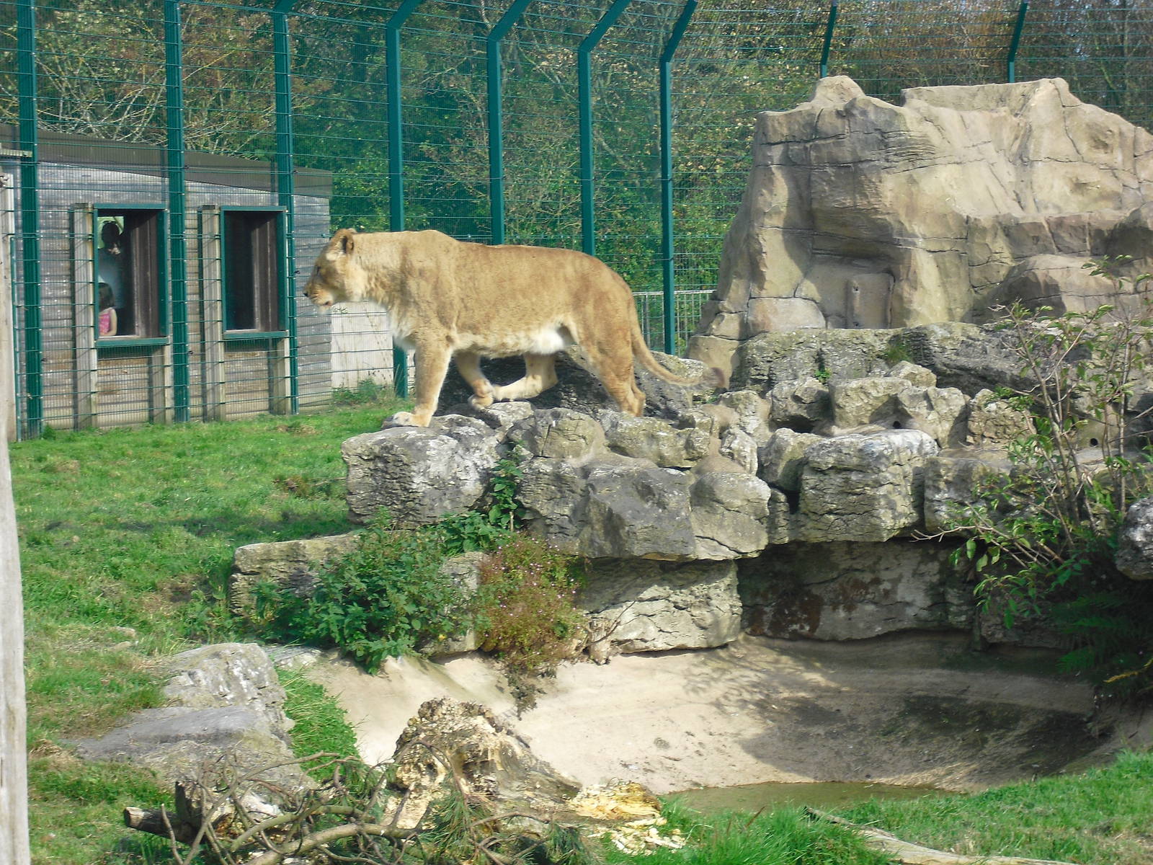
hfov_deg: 18.4
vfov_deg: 13.8
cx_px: 576
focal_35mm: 107
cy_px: 432
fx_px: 3564
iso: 100
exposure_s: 1/160
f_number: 5.6
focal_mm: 18.9
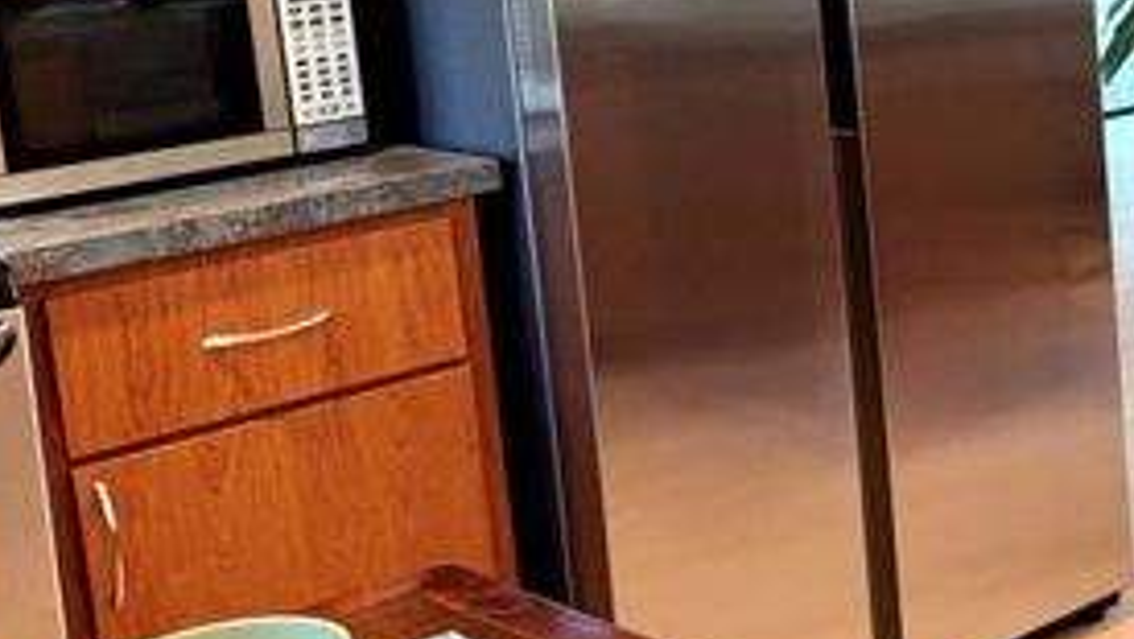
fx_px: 2016
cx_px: 1276
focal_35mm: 67
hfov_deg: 28.3
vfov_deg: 17.8
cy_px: 74
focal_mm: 6.76
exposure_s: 1/120
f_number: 1.78
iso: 100
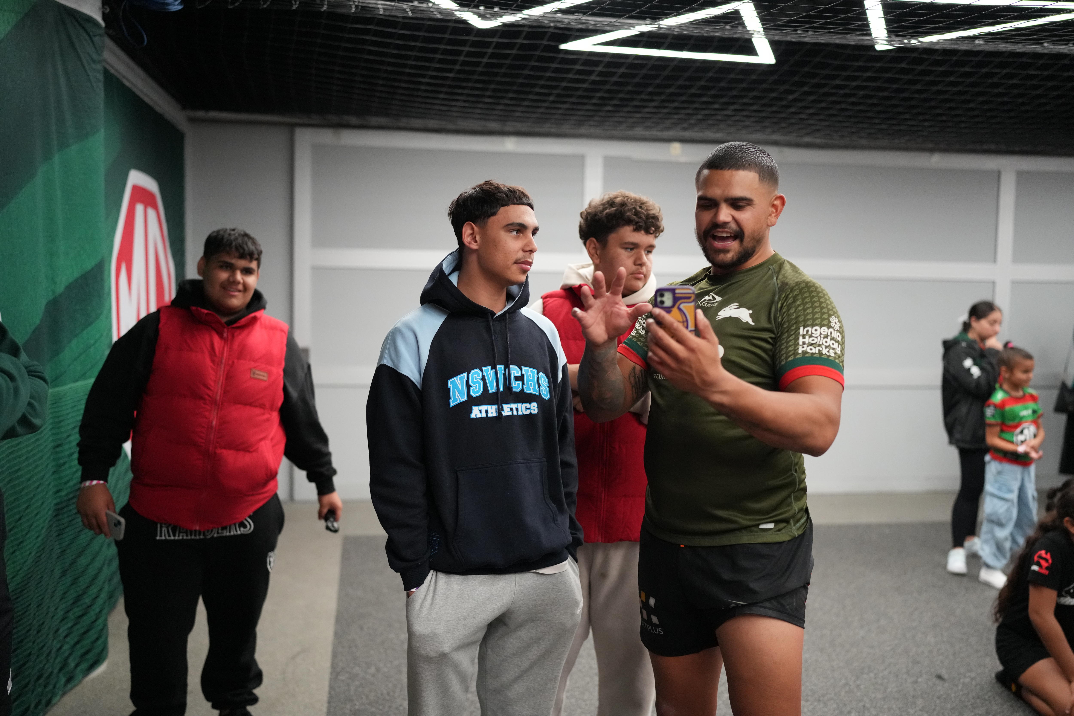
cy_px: 358
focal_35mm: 35
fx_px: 1044
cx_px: 537
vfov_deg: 37.8
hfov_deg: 54.4
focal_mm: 35
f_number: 1.6
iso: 4000
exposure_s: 1/1250
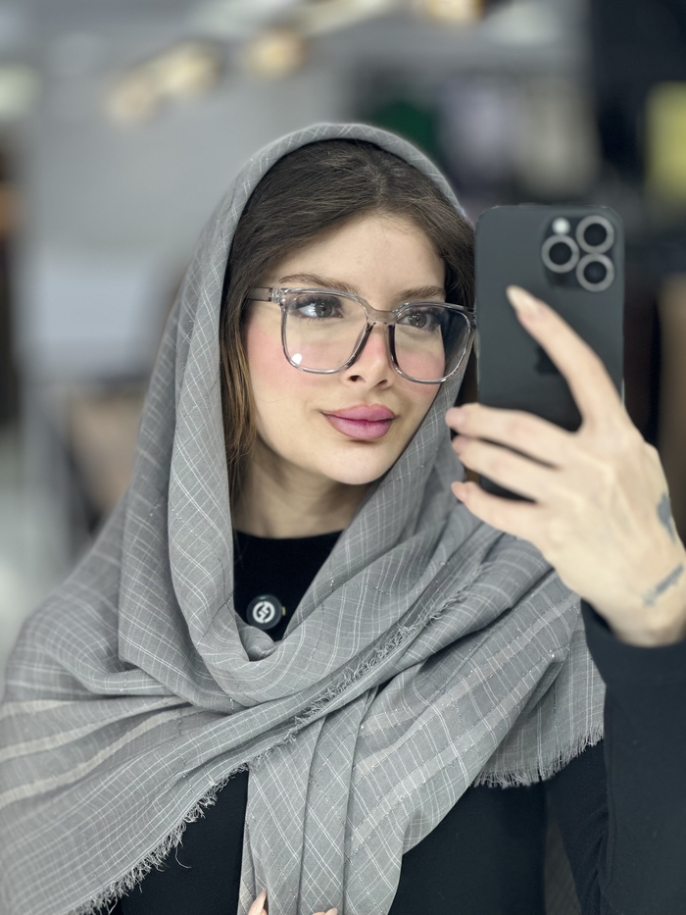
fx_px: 2034
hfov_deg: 19.1
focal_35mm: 77
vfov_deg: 25.3
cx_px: 343
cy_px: 458
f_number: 2.8
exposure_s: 1/100
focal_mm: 9
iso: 125
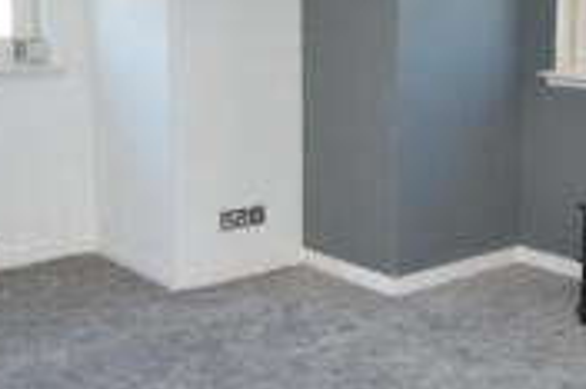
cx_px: 403
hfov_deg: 35.2
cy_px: 160
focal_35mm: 56
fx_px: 911
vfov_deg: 24.1
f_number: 5
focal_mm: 10
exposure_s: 1/100
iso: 400
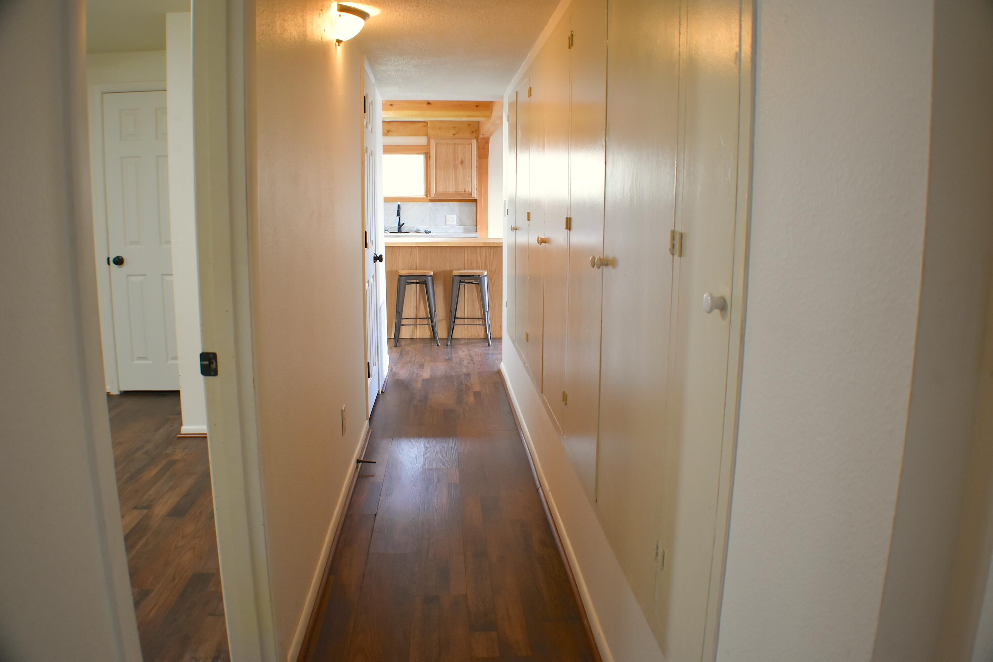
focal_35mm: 34
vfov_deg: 38.4
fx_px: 952
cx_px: 496
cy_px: 331
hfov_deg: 55.1
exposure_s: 1/40
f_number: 3.8
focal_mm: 23
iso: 1400
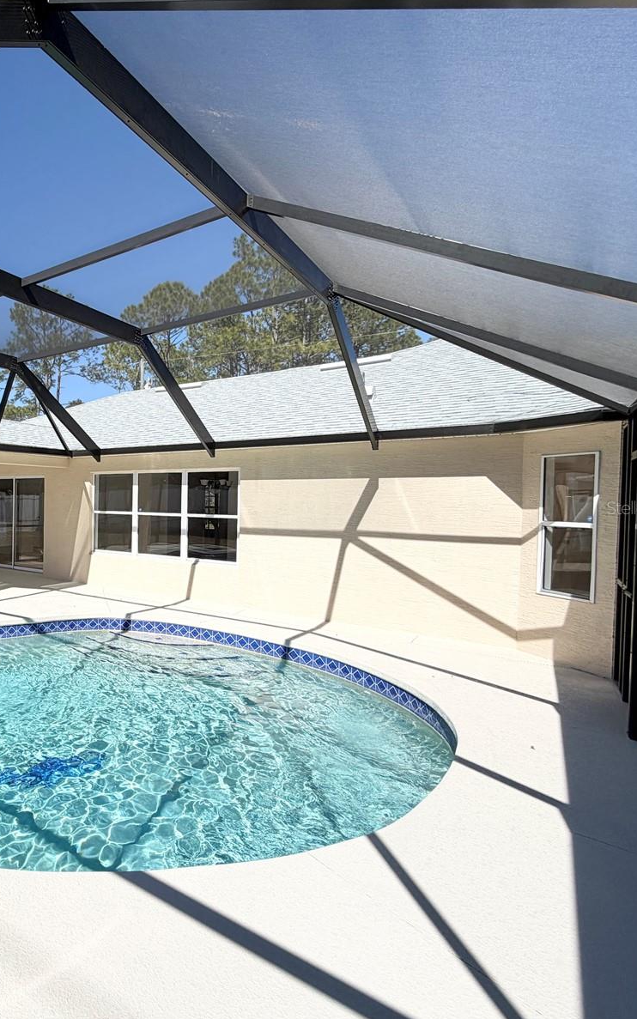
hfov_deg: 49.0
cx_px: 1
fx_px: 555
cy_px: 507
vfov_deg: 85.1
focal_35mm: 20
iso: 20
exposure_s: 1/799
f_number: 2.2
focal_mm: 2.22
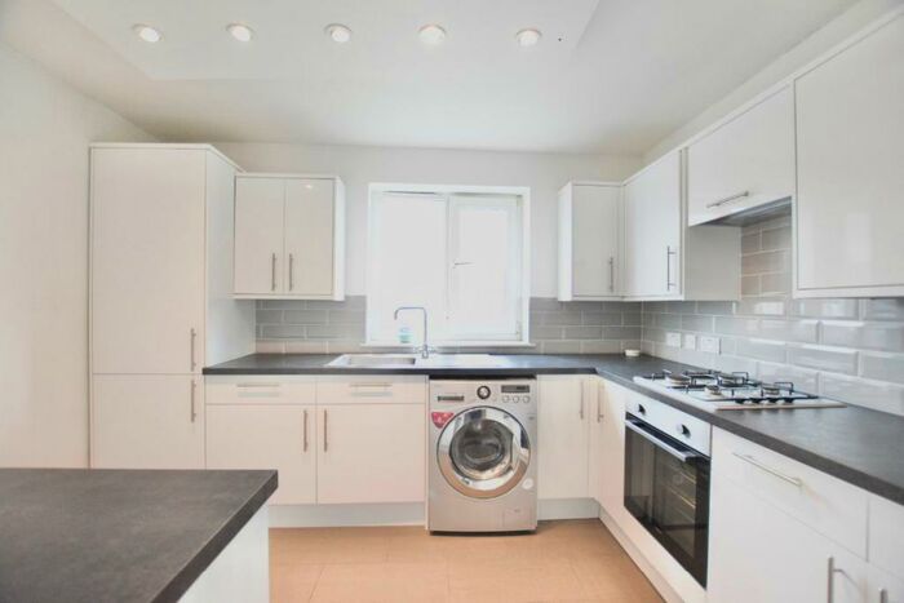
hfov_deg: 100.4
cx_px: 452
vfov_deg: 77.4
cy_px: 302
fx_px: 377
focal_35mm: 15
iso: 800
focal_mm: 10
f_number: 3.5
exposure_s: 1/160
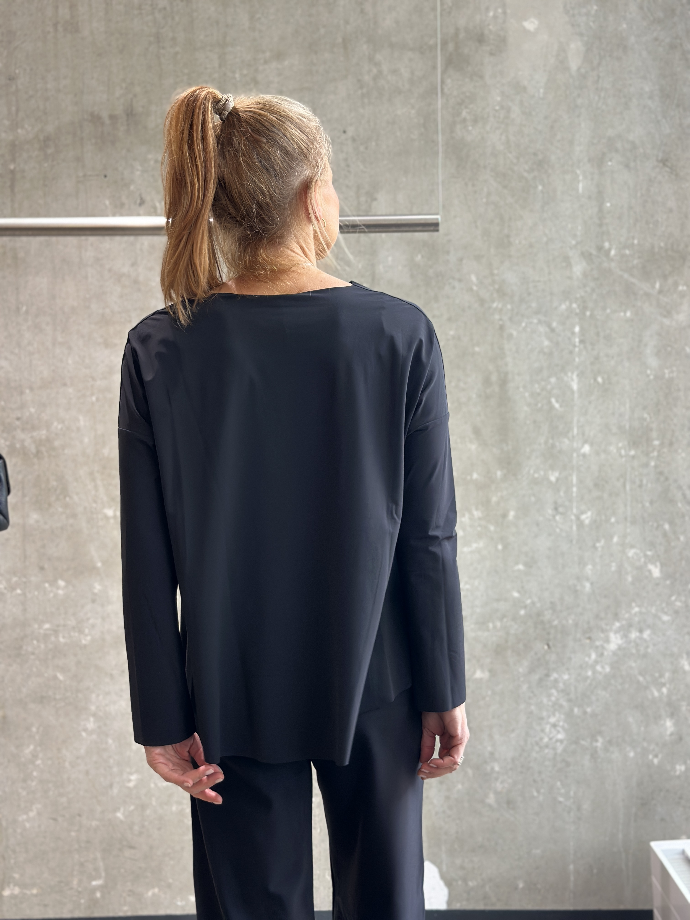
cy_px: 460
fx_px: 1276
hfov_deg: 30.3
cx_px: 345
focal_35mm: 48
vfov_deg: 39.7
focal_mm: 6.86
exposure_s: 1/100
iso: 125
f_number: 1.78
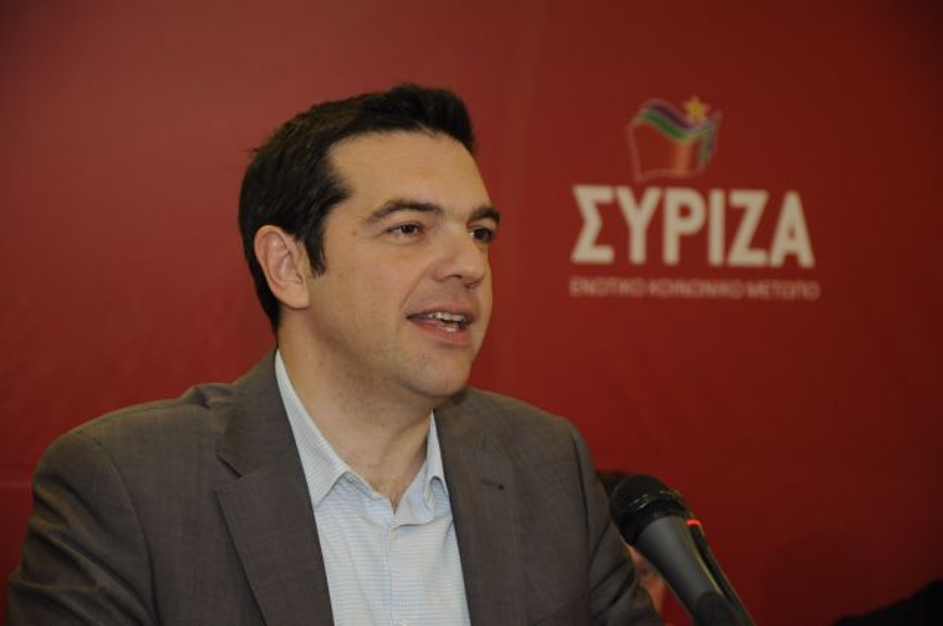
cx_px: 472
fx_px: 3532
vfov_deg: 10.1
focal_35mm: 135
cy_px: 313
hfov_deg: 15.2
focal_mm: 90
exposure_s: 1/80
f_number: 5.6
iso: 800
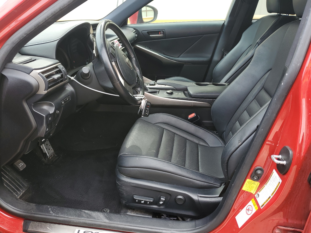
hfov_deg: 67.3
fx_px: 234
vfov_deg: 53.1
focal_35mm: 26
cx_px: 156
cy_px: 116
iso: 50
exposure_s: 1/217
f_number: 1.5
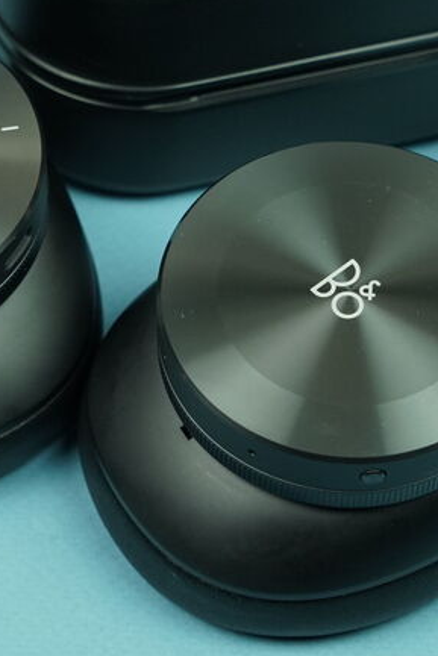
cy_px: 326
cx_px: 121
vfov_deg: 23.1
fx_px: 1605
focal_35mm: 88
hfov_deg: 15.5
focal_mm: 46
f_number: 7.1
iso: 2000
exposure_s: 1/160
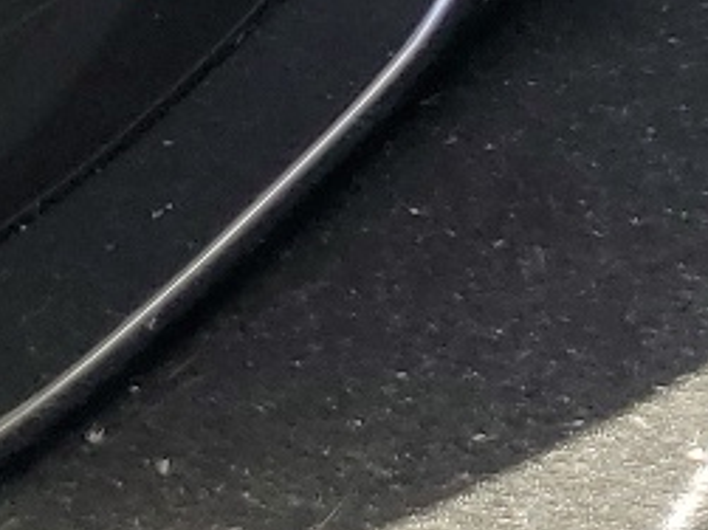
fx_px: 3394
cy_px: -865
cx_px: 1094
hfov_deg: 11.4
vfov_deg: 8.0
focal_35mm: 166
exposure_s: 1/312
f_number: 1.5
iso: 50
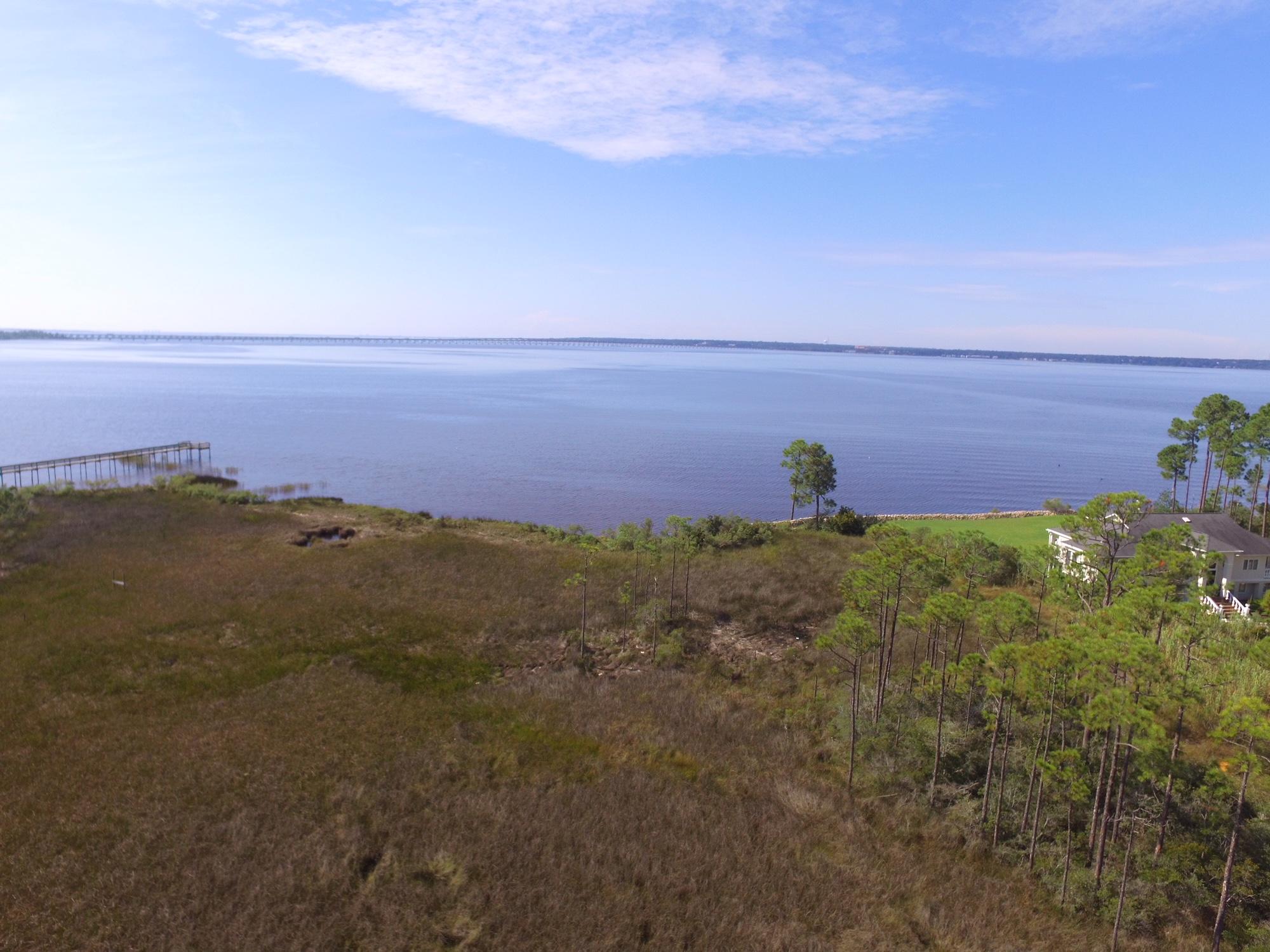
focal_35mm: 20
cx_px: 635
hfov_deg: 81.7
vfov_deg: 66.0
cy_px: 476
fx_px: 734
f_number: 2.8
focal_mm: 3.61
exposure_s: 1/1075
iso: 100
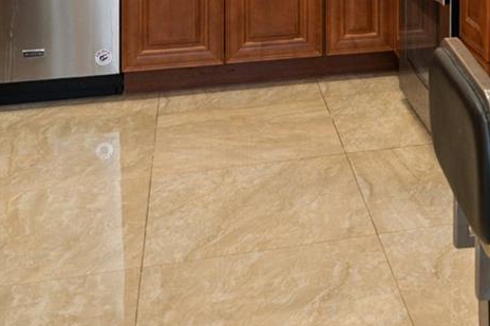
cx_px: 509
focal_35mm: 75
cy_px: -226
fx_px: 1020
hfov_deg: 25.4
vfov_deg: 15.9
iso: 320
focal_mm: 17
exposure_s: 1/80
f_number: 5.6
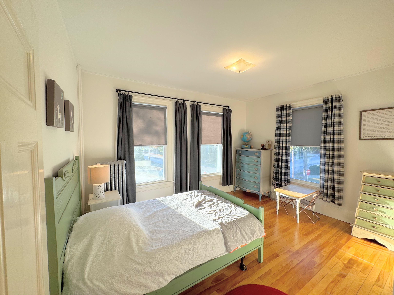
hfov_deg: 102.1
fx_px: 159
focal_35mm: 14
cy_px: 148
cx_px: 197
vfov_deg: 85.7
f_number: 2.2
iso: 50
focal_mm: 2.22
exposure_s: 1/120
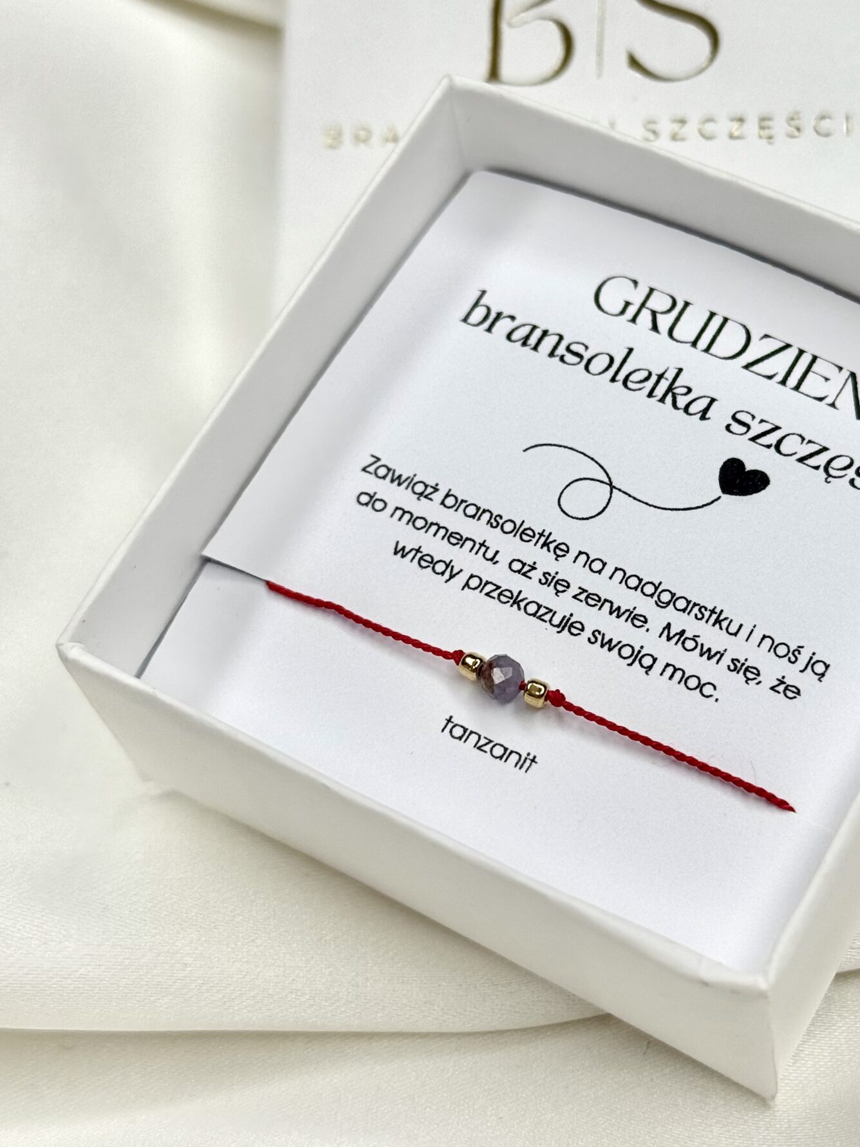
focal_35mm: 69
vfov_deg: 28.1
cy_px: 511
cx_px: 592
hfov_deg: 21.2
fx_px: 2285
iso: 80
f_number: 1.78
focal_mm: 6.76
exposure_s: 1/1513
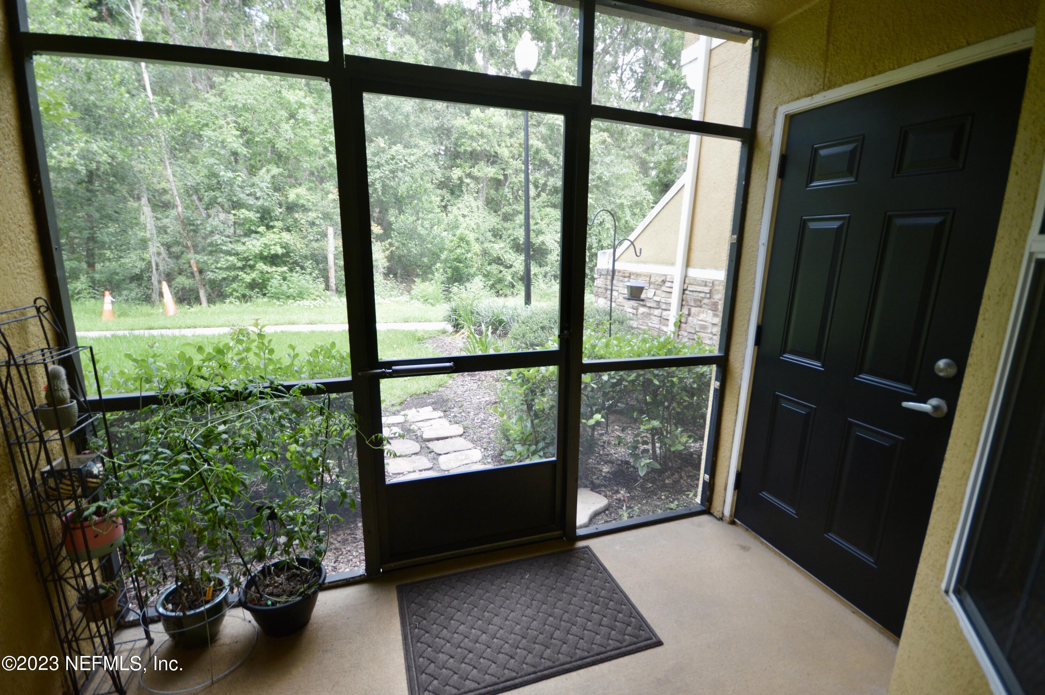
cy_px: 348
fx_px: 435
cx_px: 522
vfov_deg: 77.2
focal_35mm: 15
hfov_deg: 100.4
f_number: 4
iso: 400
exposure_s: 1/60
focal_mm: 10
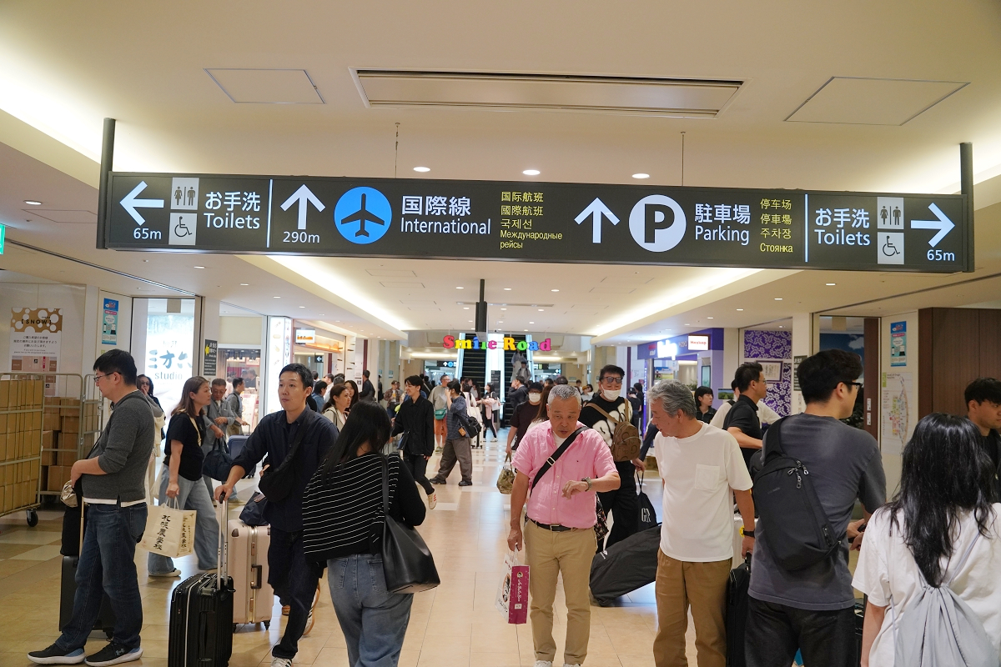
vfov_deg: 45.0
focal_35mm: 29
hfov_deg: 63.7
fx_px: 806
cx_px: 500
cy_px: 334
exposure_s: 1/160
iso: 1600
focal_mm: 29
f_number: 4
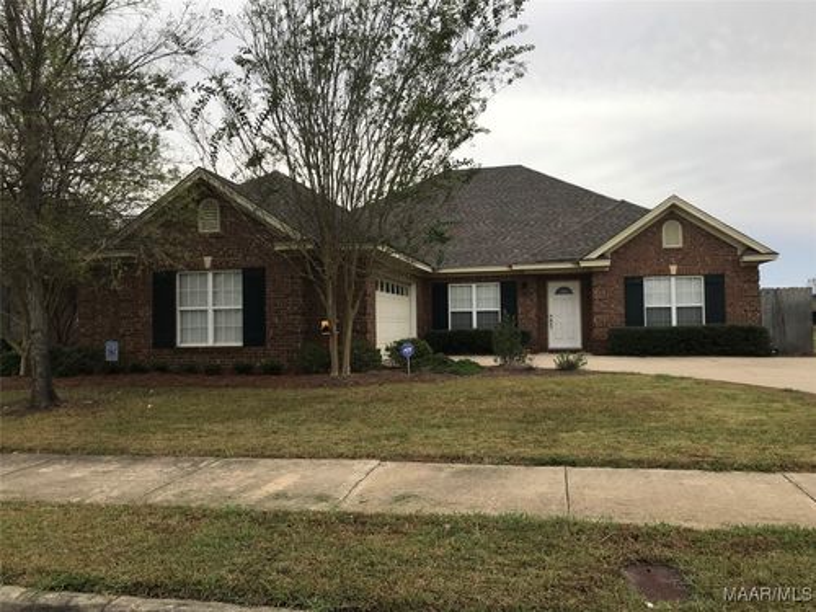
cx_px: 408
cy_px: 306
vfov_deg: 49.7
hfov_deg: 63.4
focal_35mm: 28
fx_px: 660
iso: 20
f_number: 1.8
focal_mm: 3.99
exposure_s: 1/1742
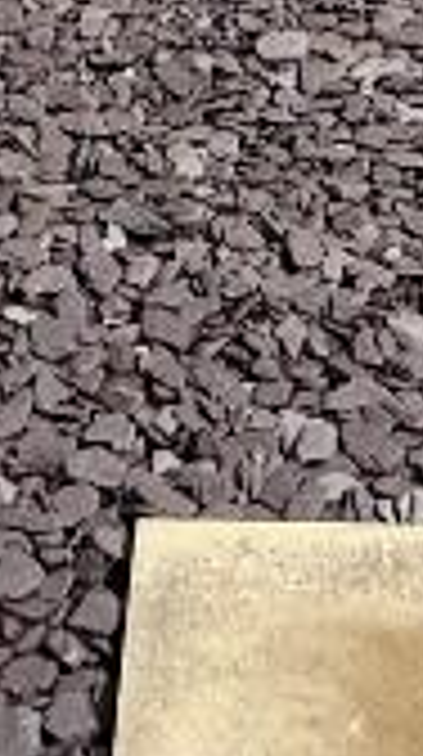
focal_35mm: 93
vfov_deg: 15.4
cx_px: 310
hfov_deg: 12.9
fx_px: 1862
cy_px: -954
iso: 50
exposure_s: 1/2976
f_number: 2.2
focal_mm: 2.22
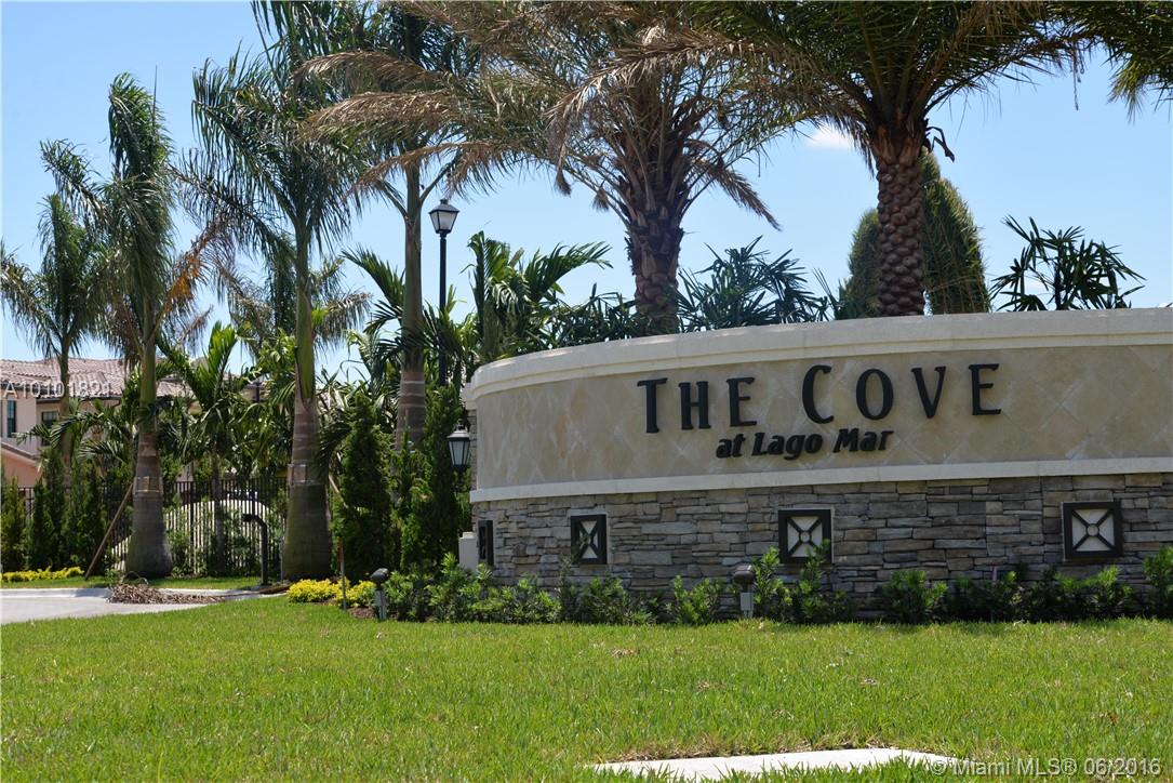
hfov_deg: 34.5
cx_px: 586
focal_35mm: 58
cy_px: 392
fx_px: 1890
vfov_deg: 23.4
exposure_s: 1/250
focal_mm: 58
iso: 140
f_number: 8
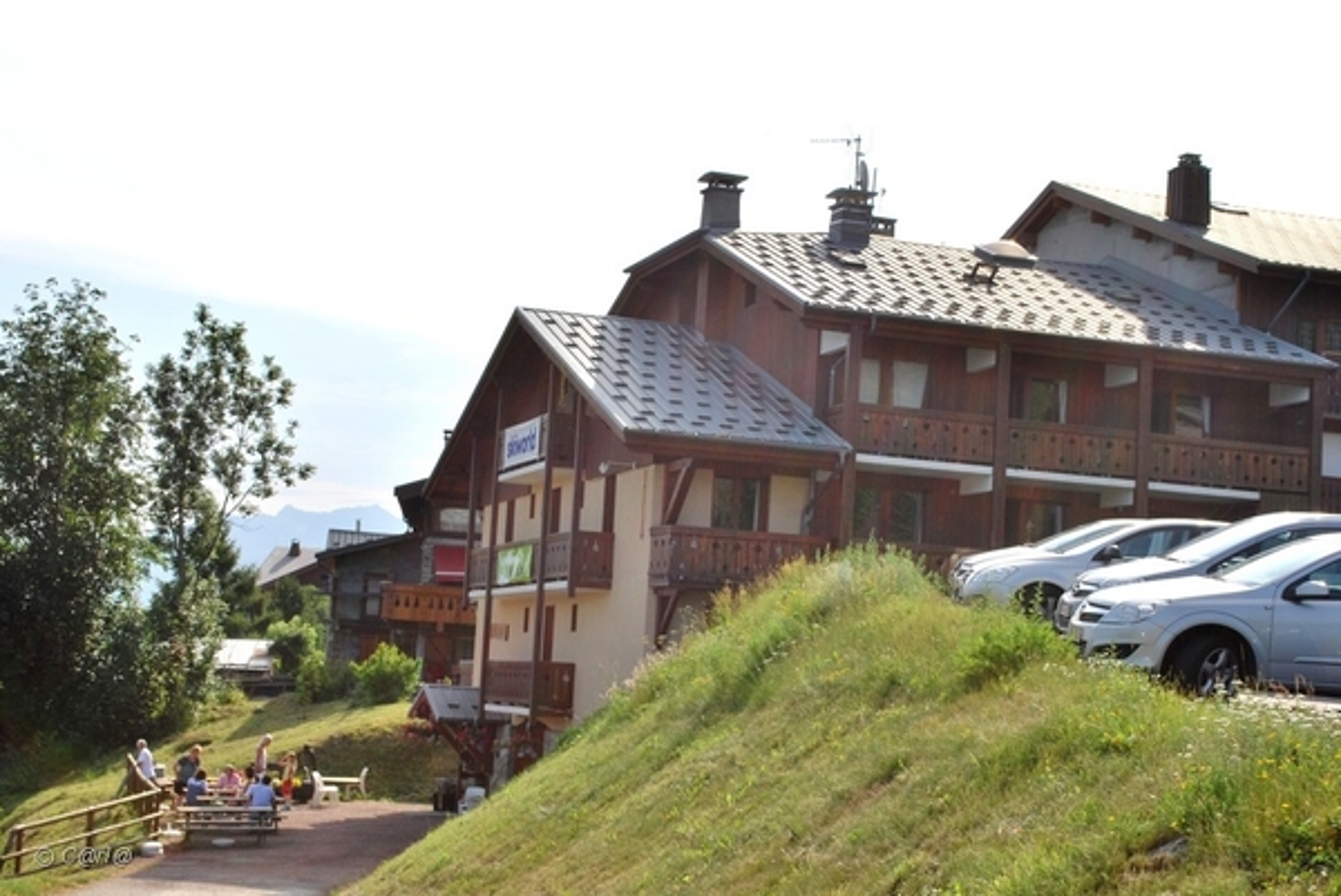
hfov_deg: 35.0
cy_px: 448
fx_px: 2125
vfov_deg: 23.8
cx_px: 670
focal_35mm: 57
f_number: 11
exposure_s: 1/200
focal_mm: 38
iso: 100
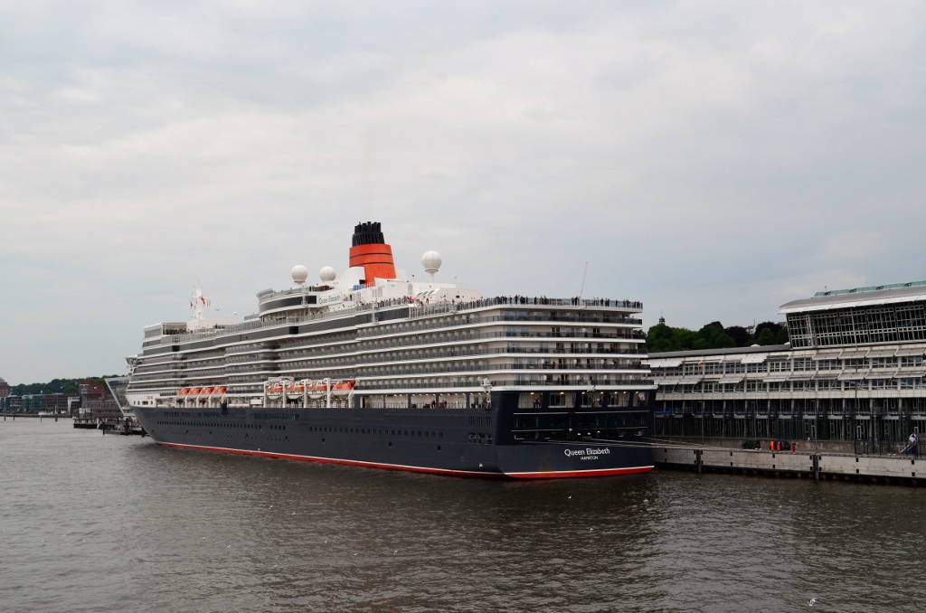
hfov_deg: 41.2
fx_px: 1232
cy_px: 306
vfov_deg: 27.9
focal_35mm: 48
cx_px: 463
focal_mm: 32
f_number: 8
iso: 200
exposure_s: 1/250
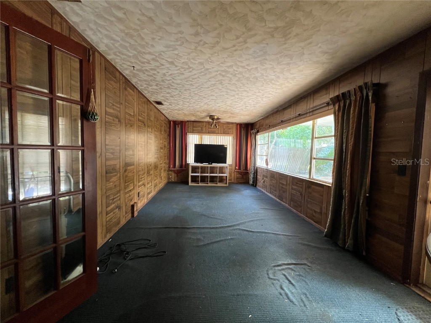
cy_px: 162
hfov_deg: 106.2
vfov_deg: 89.9
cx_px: 216
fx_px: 162
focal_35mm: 13
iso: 250
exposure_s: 1/79
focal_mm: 1.57
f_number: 1.8
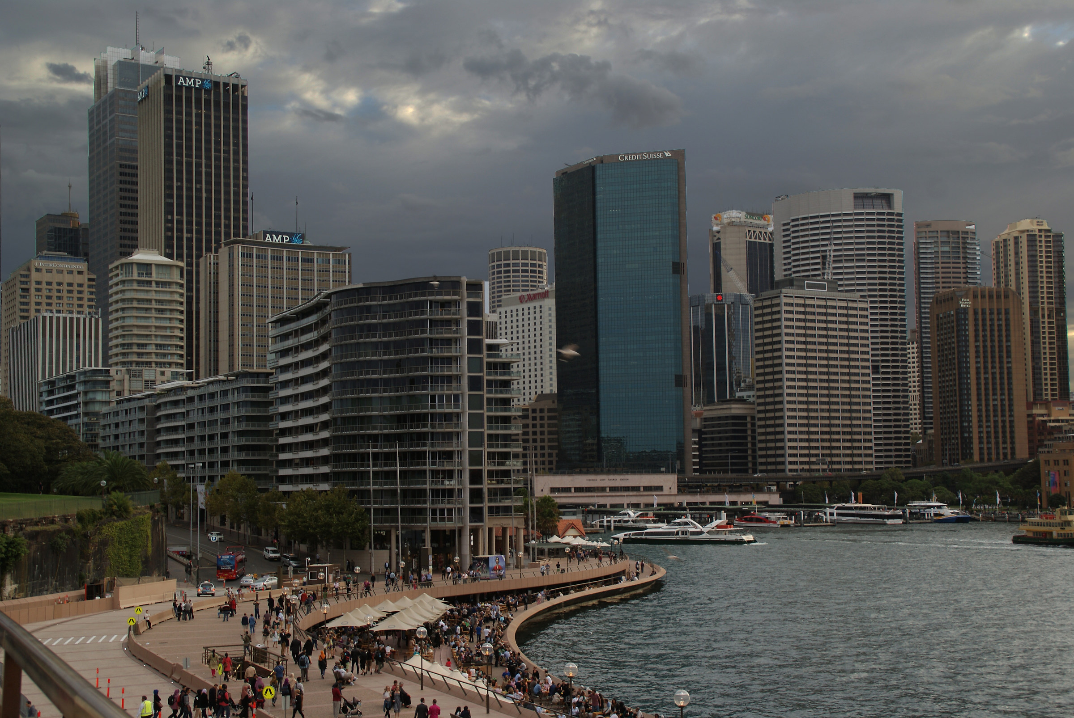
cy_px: 359
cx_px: 537
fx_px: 1344
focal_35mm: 45
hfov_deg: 43.6
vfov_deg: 29.9
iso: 100
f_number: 6.3
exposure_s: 1/60
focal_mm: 30
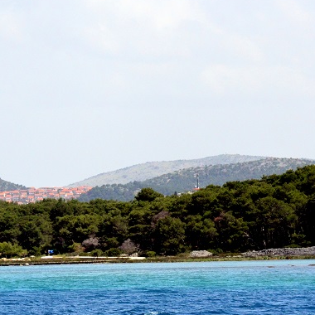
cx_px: 108
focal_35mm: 234
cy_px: 235
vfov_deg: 7.5
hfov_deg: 7.5
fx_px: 2409
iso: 1100
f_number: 4.5
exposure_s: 1/8000
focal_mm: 70
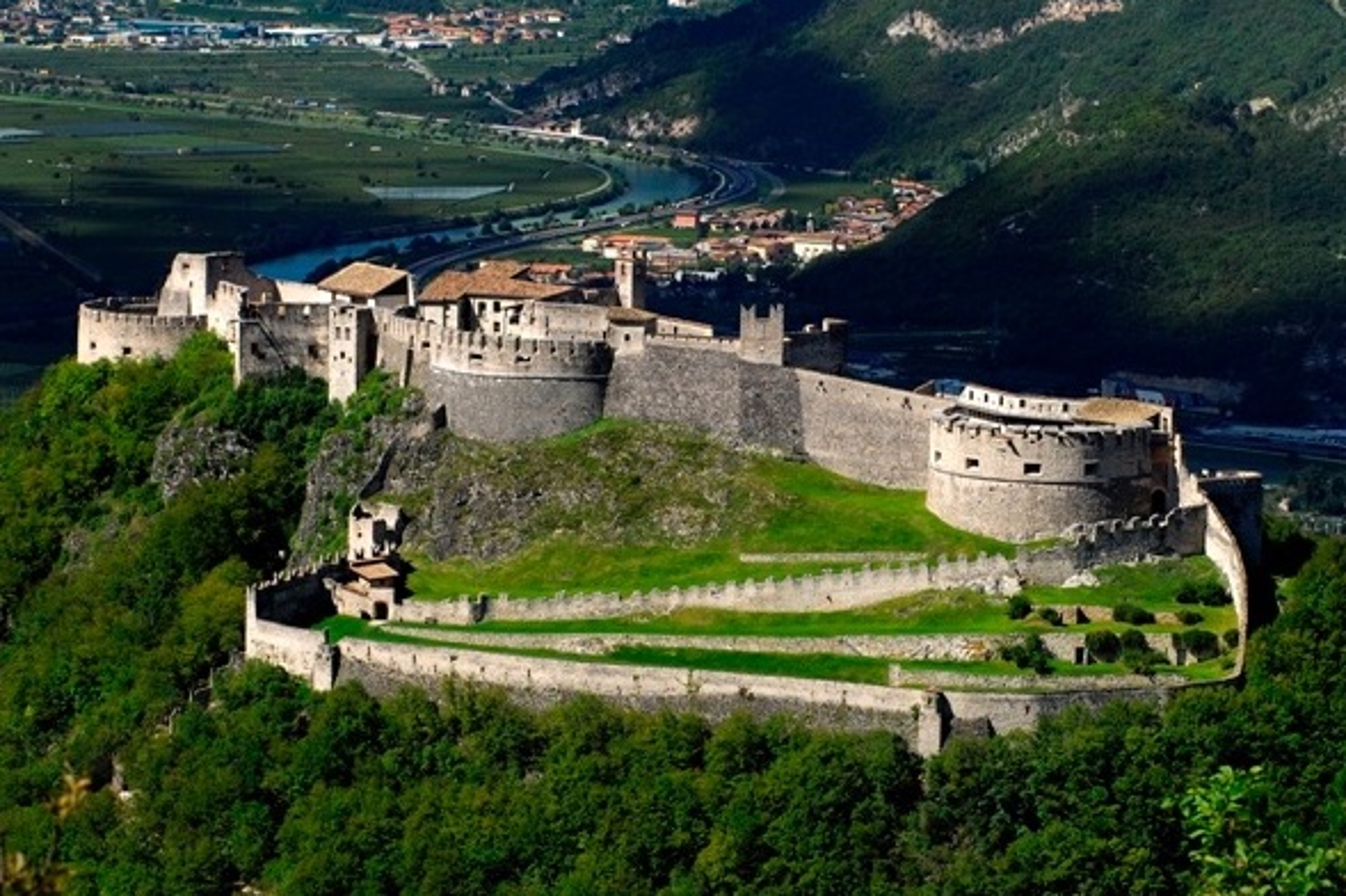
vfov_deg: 11.1
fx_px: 4596
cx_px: 681
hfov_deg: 16.7
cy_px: 437
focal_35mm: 123
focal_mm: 80
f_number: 9
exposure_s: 1/320
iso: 125
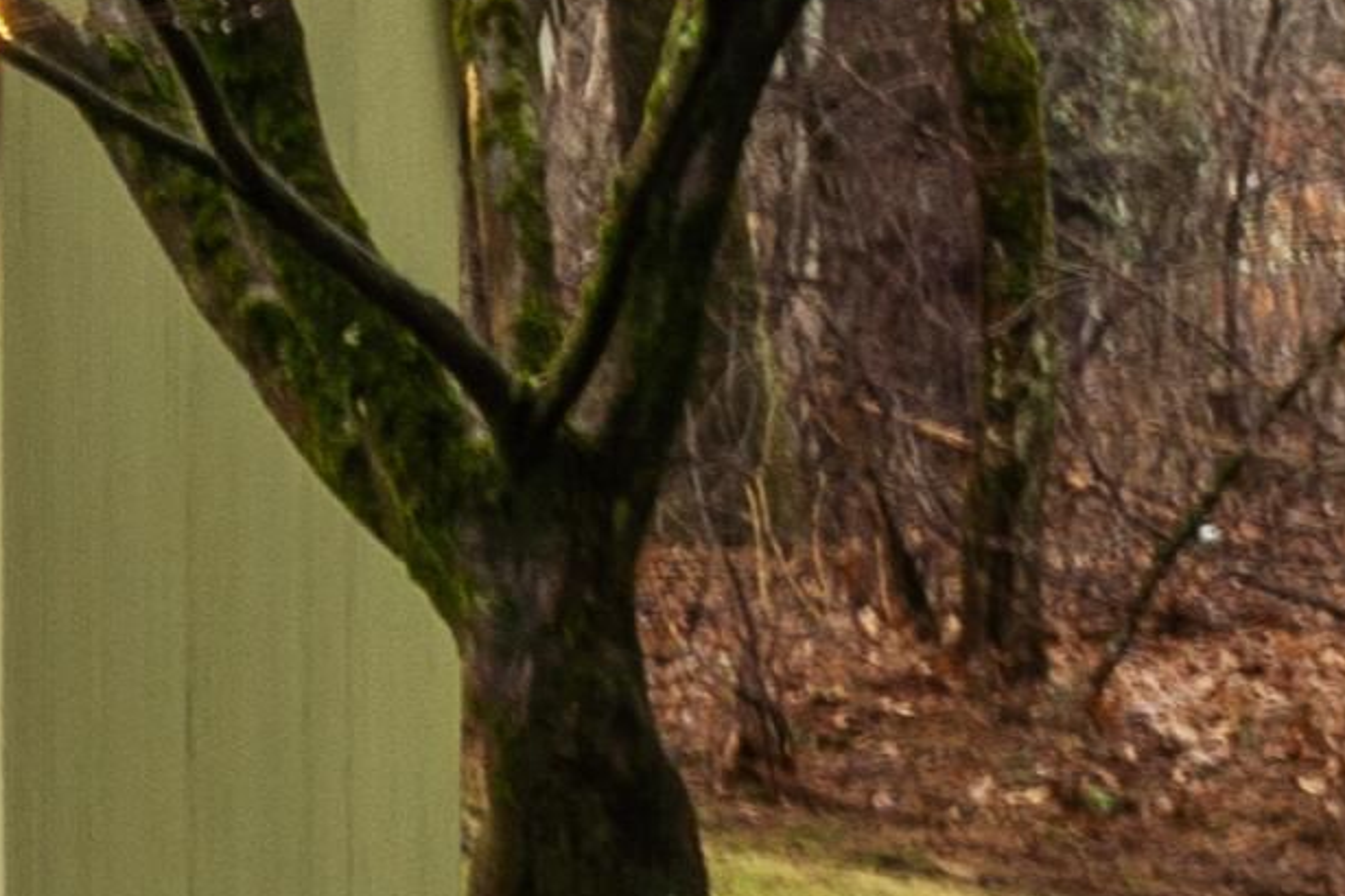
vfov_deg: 5.1
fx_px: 10049
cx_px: -2445
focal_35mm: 269
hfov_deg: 7.0
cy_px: 282
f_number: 7.1
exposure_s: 1/60
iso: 100
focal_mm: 28
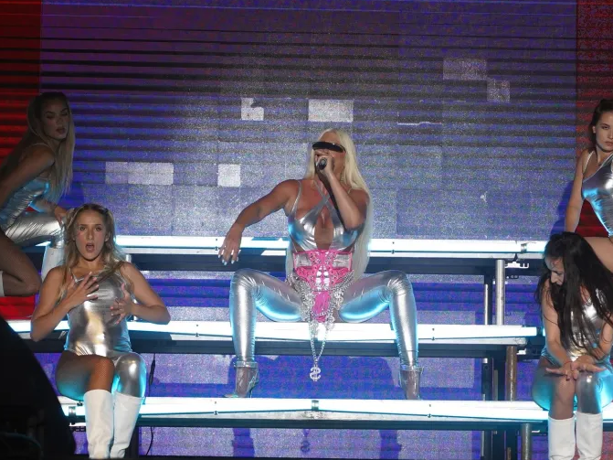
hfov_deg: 11.6
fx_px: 3028
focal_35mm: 171
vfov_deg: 8.7
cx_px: 322
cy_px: 229
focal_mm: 105
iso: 2500
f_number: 4
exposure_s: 1/640
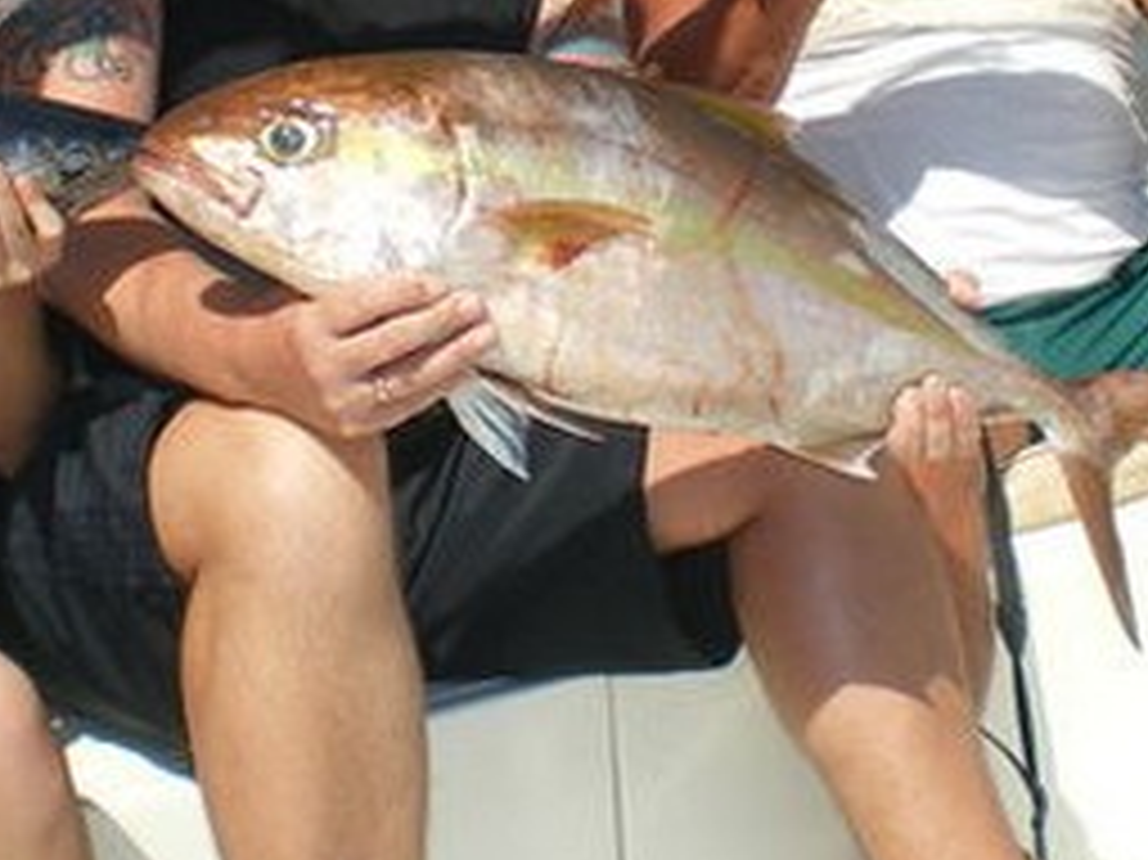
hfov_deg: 22.0
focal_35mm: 89
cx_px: 675
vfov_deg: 16.4
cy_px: 72
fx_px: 2950
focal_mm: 6.3
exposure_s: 1/500
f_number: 4.6
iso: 50
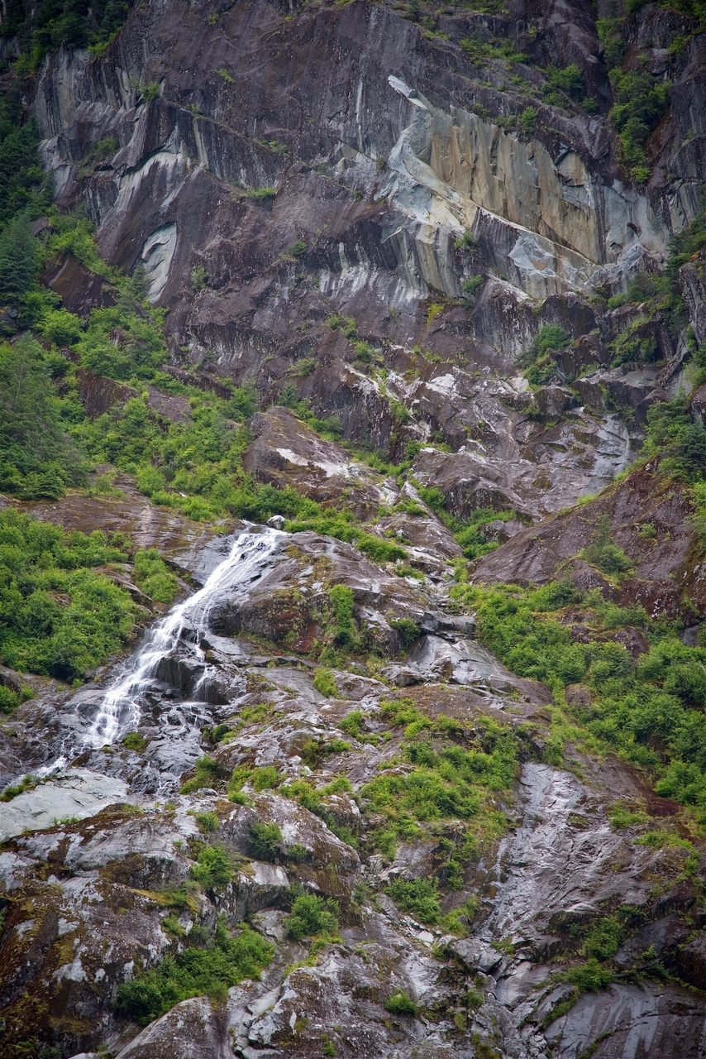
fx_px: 3528
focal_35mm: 120
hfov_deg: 11.4
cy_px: 530
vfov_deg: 17.1
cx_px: 353
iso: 250
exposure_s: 1/250
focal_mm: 120
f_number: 4
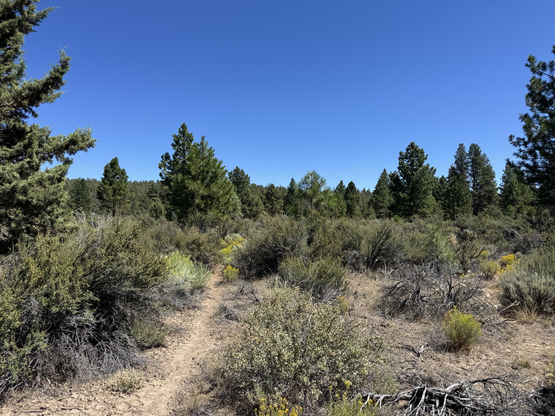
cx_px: 278
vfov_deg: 56.8
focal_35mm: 24
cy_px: 208
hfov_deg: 71.6
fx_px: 385
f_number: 1.78
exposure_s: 1/3413
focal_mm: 6.76
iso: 80
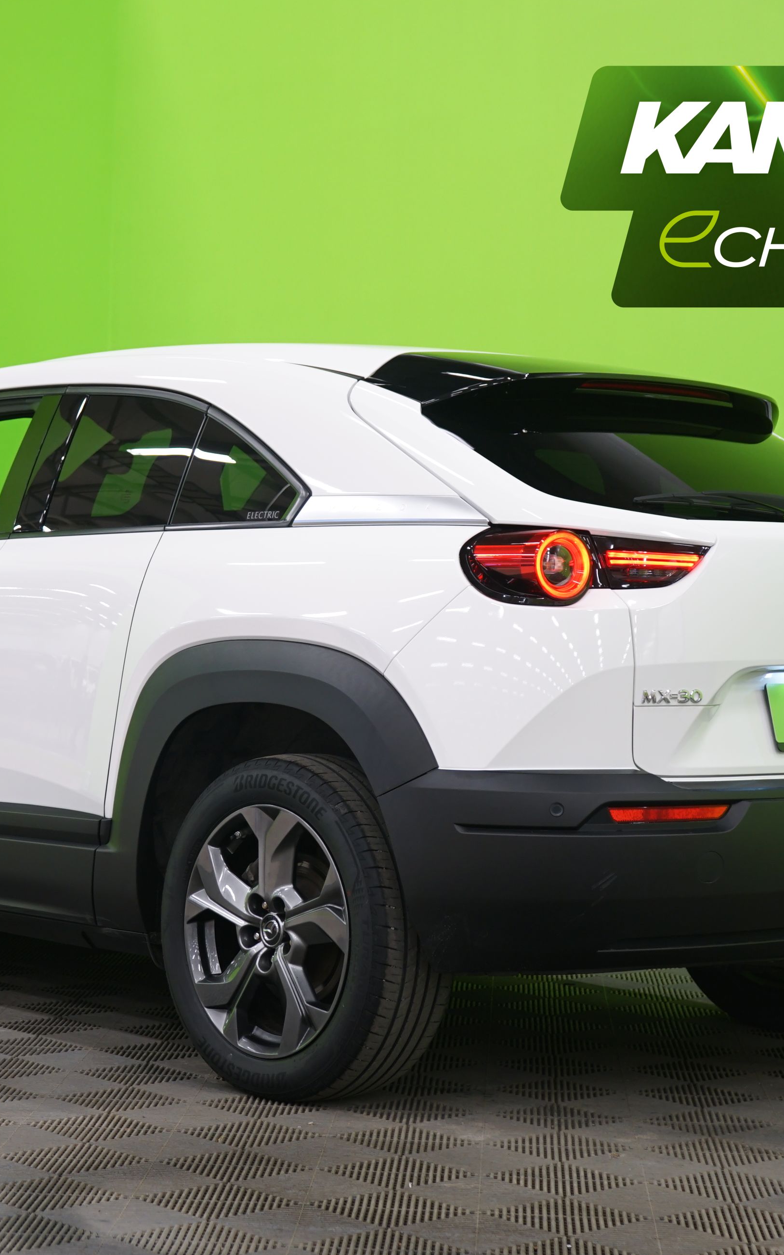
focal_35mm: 77
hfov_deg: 16.9
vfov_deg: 26.8
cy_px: 629
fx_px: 2633
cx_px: 286
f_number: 4.5
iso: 400
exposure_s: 1/8
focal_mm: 50
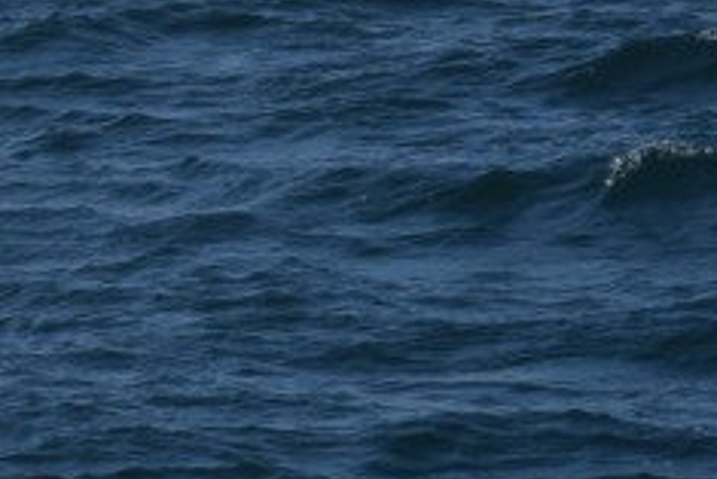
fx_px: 14414
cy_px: 372
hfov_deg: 2.8
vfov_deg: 1.9
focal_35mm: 723
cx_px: -281
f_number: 4.8
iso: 200
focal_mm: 105
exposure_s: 1/4000
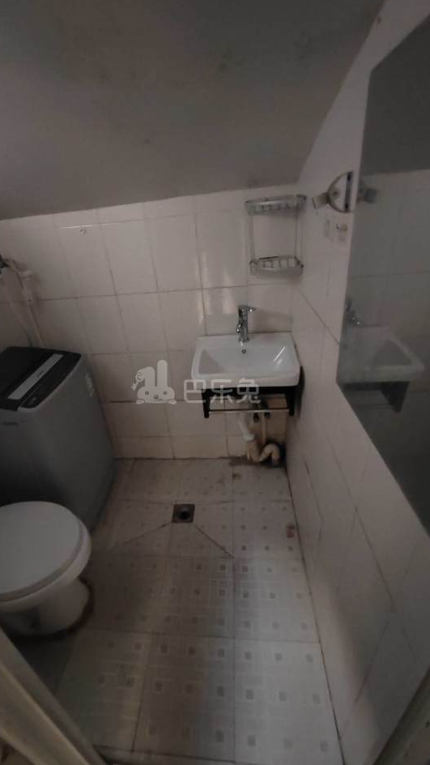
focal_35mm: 16
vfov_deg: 99.4
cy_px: 383
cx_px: 196
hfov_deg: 67.0
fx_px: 324
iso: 2522
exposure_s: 1/11.1
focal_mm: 2.17
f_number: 2.2
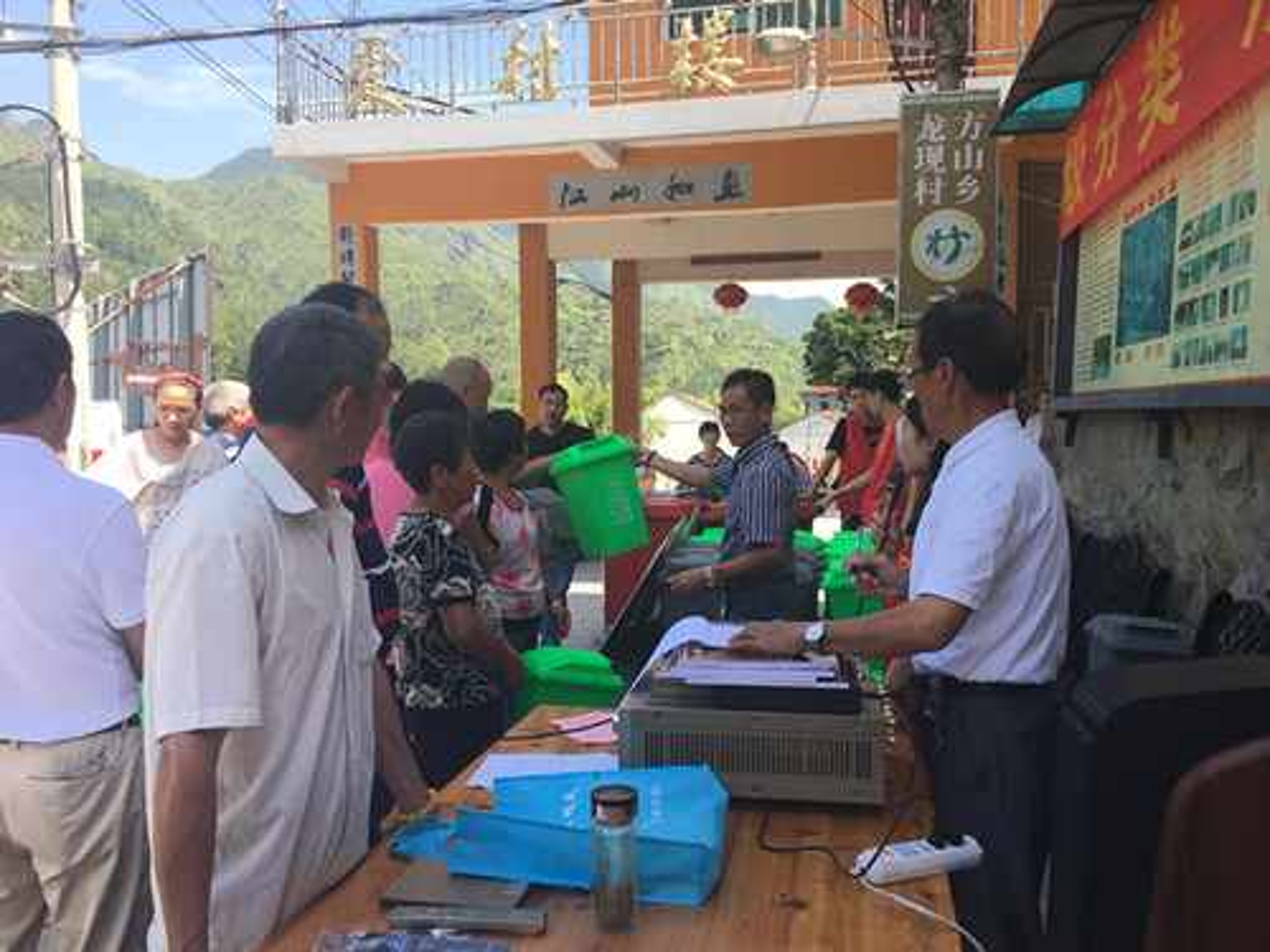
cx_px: 635
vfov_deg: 48.2
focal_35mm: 29
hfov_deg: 61.7
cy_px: 476
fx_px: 1064
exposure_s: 1/394
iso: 25
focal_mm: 4.15
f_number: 2.2
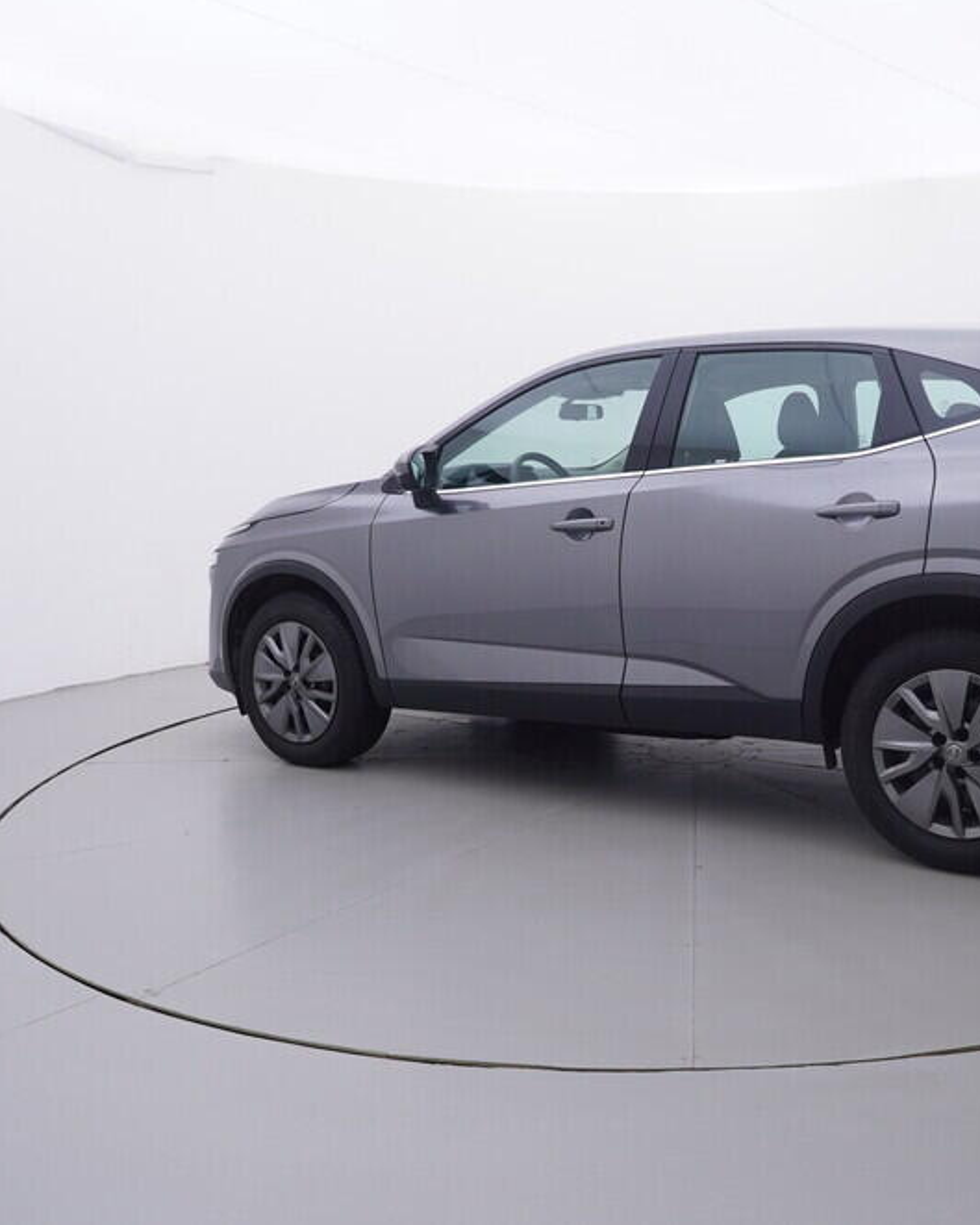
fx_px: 1186
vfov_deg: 54.6
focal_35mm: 33
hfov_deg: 43.9
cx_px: 695
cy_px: 595
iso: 200
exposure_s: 1/80
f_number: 5
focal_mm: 15
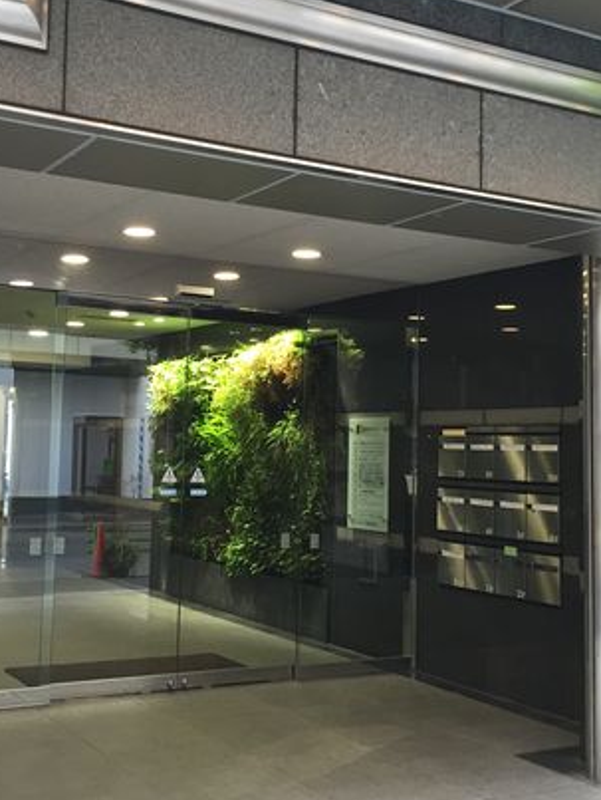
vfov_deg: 41.1
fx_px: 1063
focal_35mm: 46
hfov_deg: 31.5
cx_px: 240
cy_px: 355
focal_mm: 4.15
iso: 80
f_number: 2.2
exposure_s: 1/30
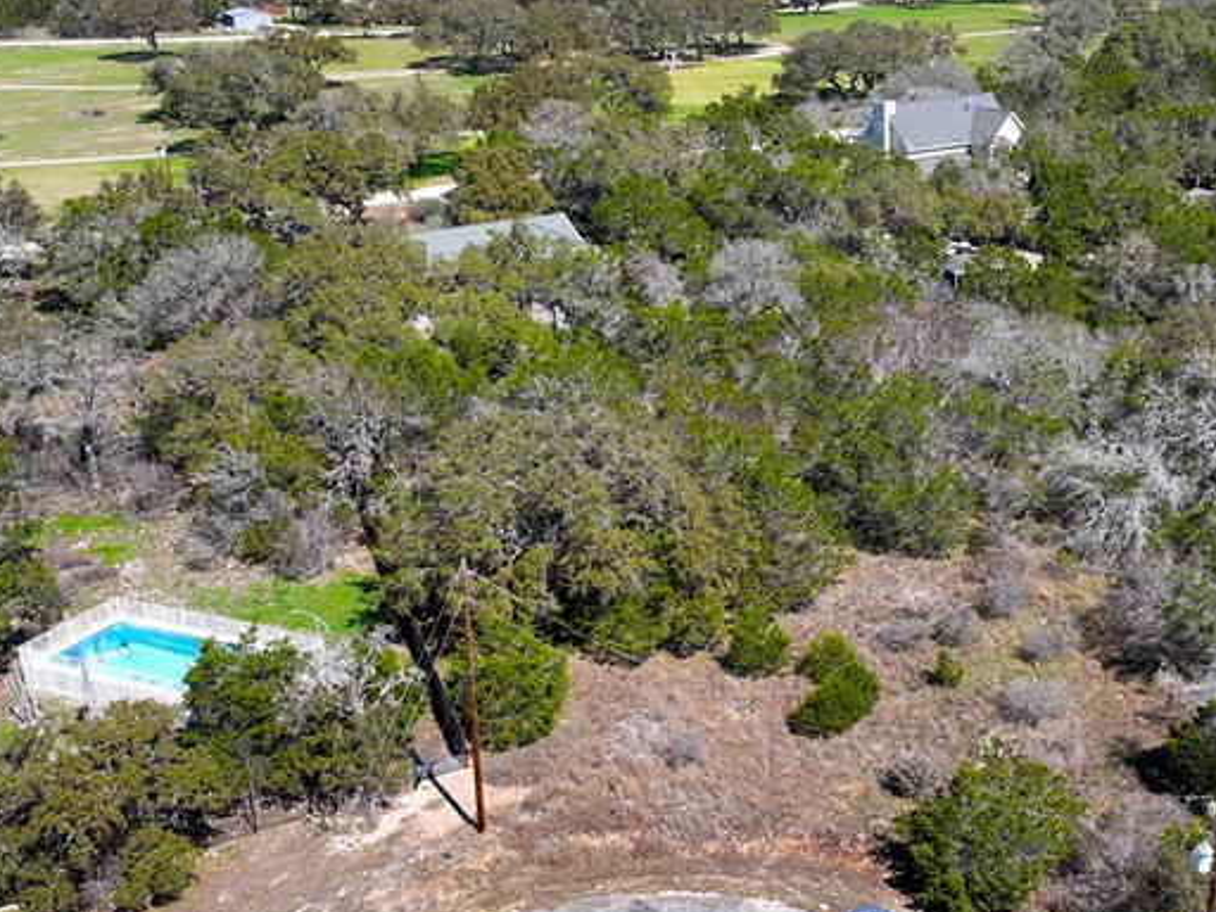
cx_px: 895
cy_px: 452
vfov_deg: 30.3
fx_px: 1686
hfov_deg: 38.7
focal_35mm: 48
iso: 100
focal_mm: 12.29
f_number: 2.8
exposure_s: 1/3200
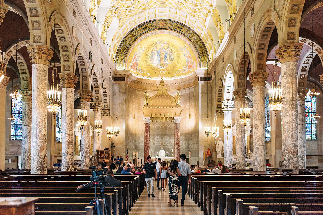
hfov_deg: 54.4
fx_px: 314
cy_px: 108
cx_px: 162
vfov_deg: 37.9
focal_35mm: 35
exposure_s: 1/250
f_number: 1.8
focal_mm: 35
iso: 400
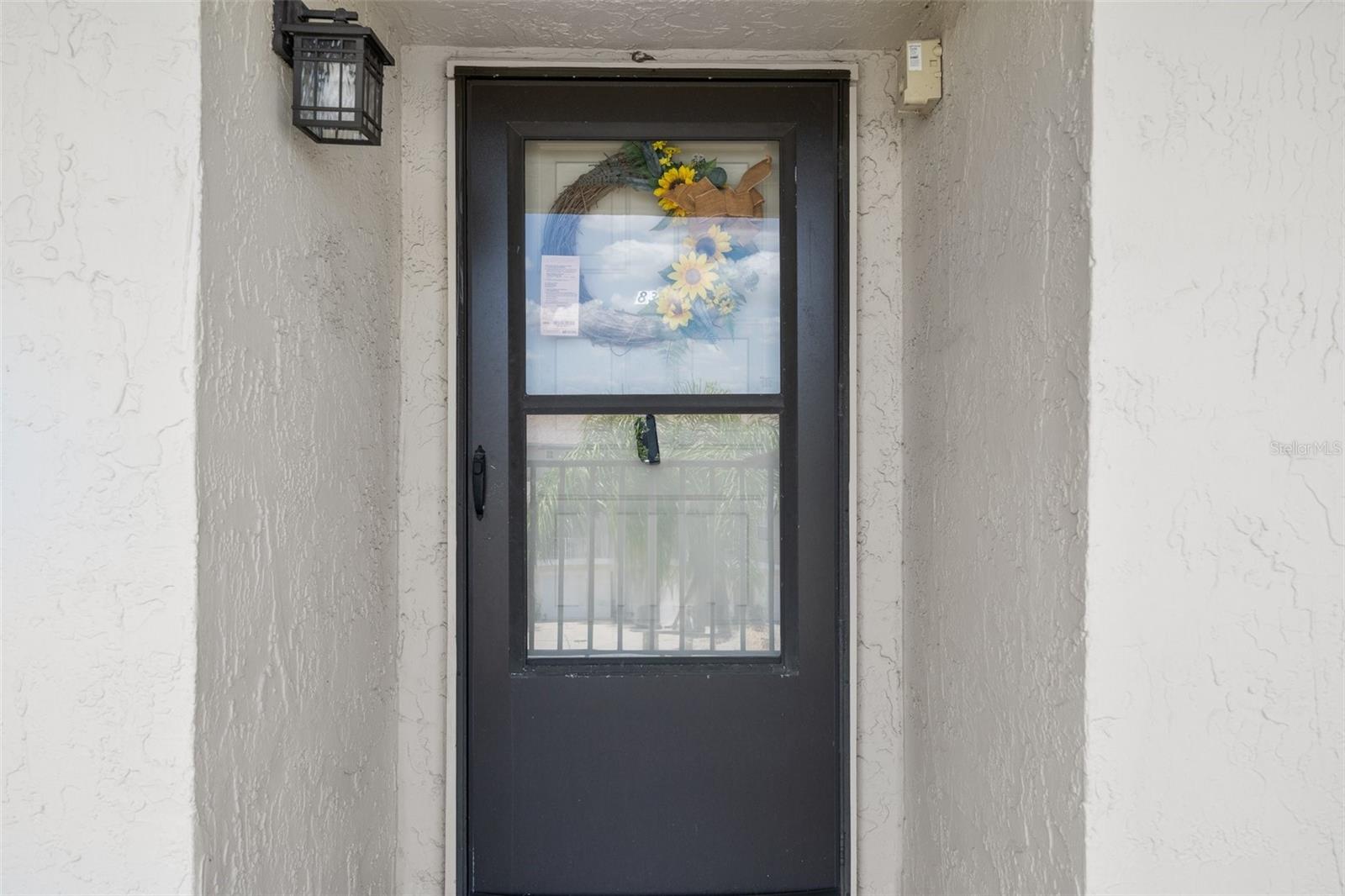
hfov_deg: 71.5
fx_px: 934
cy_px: 448
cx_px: 672
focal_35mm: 25
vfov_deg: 51.3
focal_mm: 25
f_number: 8
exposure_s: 1/200
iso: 320
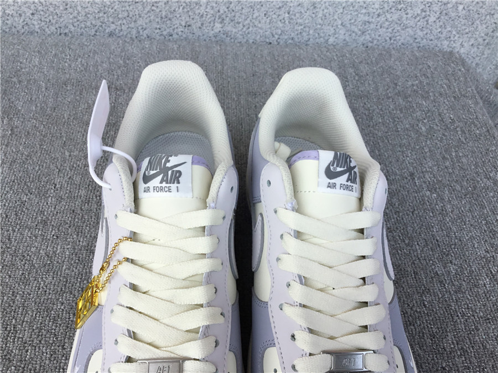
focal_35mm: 31
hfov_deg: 58.4
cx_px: 249
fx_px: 446
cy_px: 186
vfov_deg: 45.4
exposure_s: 1/543
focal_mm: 3.3
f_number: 2.4
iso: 25
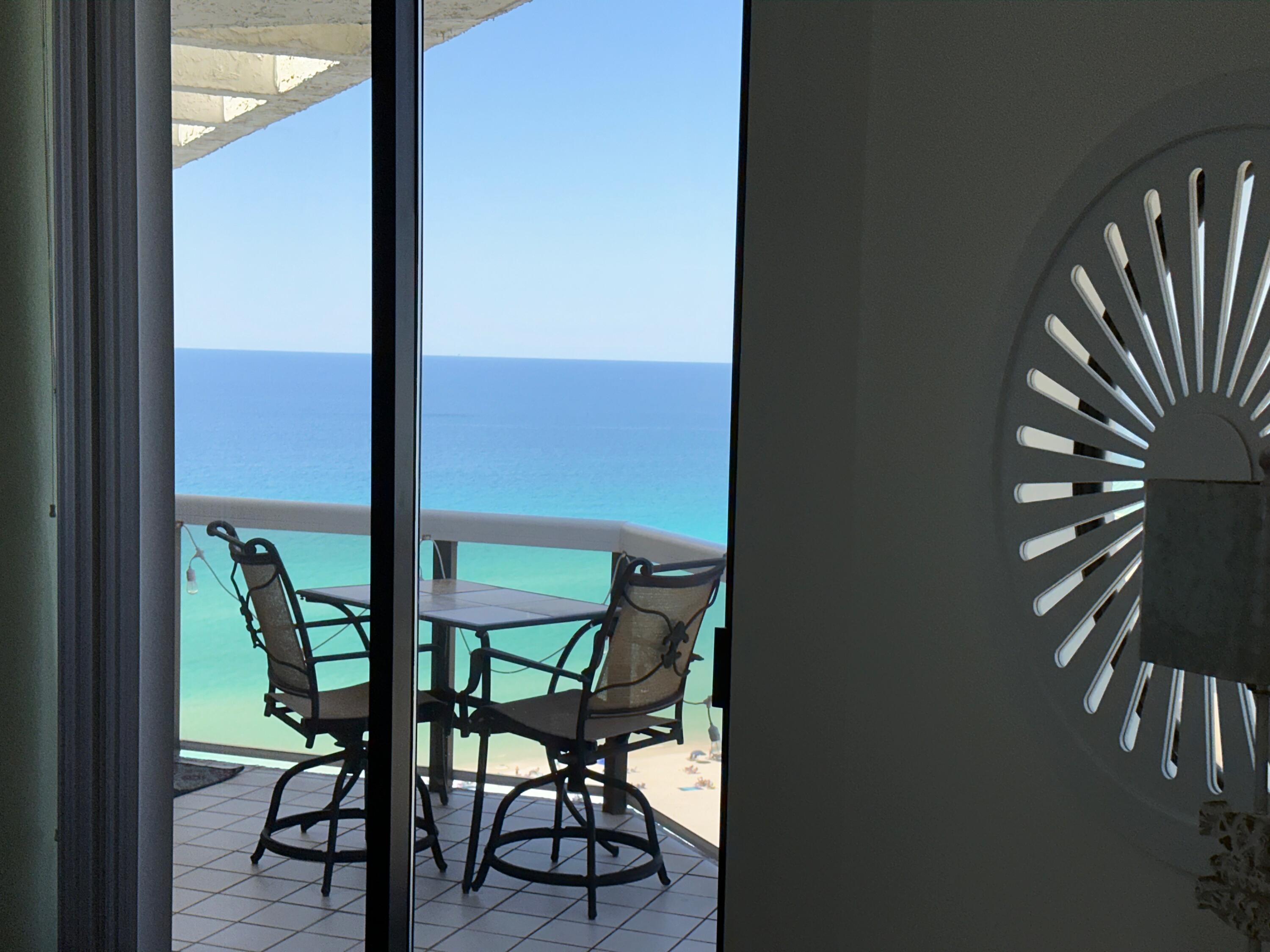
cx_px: 635
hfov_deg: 39.7
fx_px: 1761
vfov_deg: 30.3
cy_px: 476
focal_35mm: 48
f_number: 1.78
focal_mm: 6.86
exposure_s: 1/2304
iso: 40
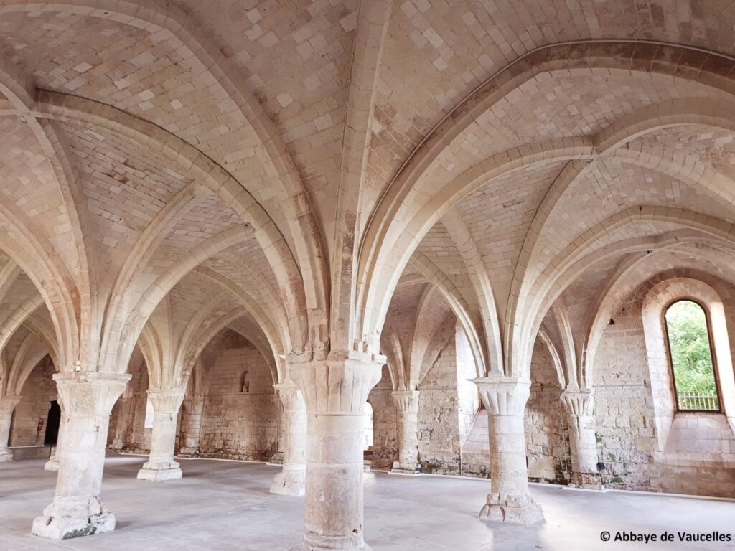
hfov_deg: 67.3
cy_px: 276
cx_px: 368
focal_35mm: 26
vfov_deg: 53.1
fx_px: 552
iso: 320
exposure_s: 1/33
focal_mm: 5.4
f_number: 1.8
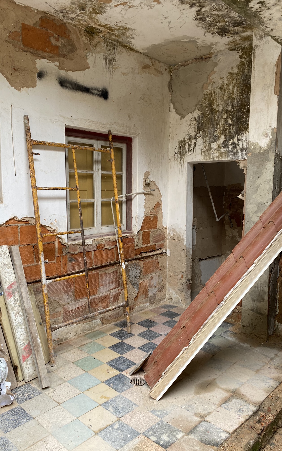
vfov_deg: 66.5
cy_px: 227
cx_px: 136
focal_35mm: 28
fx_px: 344
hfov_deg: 44.5
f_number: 1.8
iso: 64
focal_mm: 4.25
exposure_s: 1/121
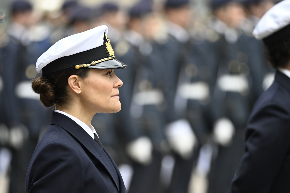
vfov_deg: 3.7
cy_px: 96
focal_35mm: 370
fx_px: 2980
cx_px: 145
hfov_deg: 5.6
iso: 1000
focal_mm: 370
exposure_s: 1/800
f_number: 5.6
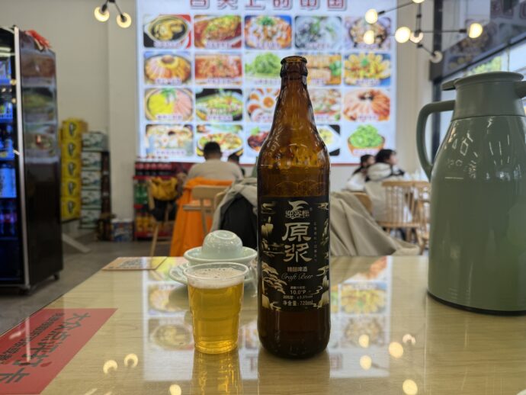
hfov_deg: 71.6
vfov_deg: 56.8
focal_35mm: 24
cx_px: 263
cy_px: 198
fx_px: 365
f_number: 1.78
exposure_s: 1/159
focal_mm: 6.76
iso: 64
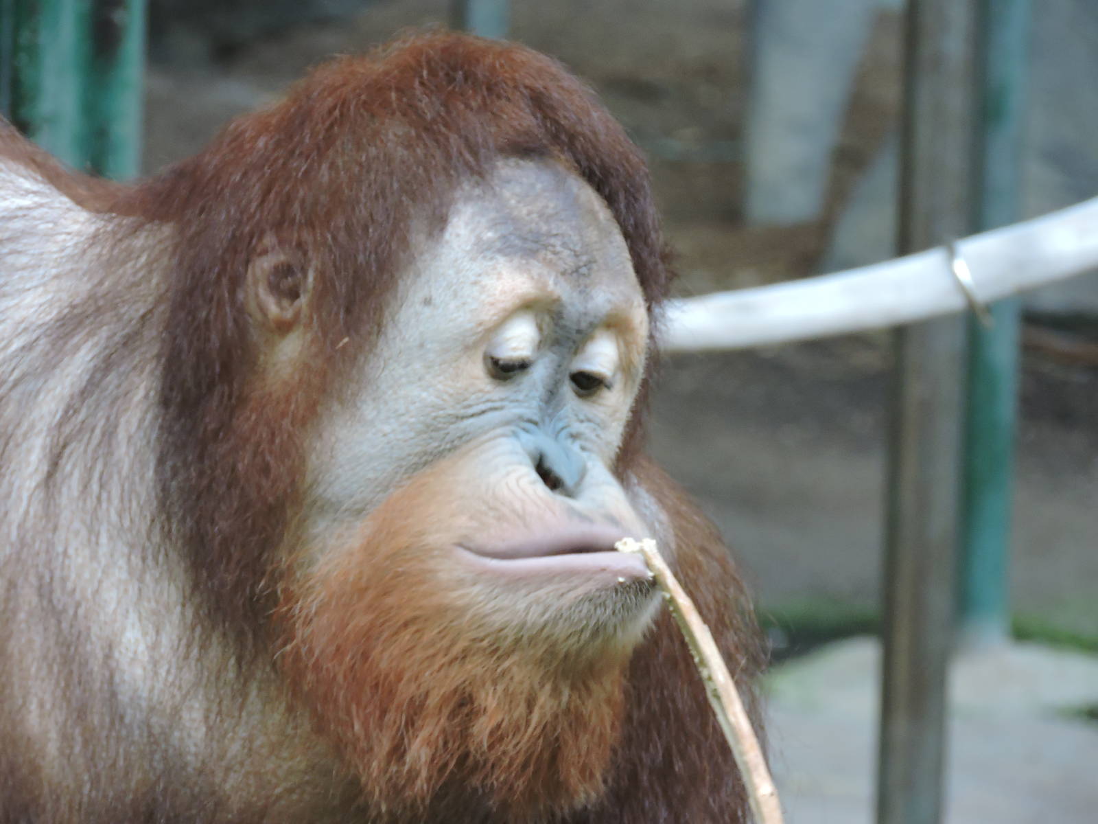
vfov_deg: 4.2
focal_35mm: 350
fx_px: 11102
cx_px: 549
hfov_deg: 5.7
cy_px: 412
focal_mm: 62.4
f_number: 4.8
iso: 500
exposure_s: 1/50
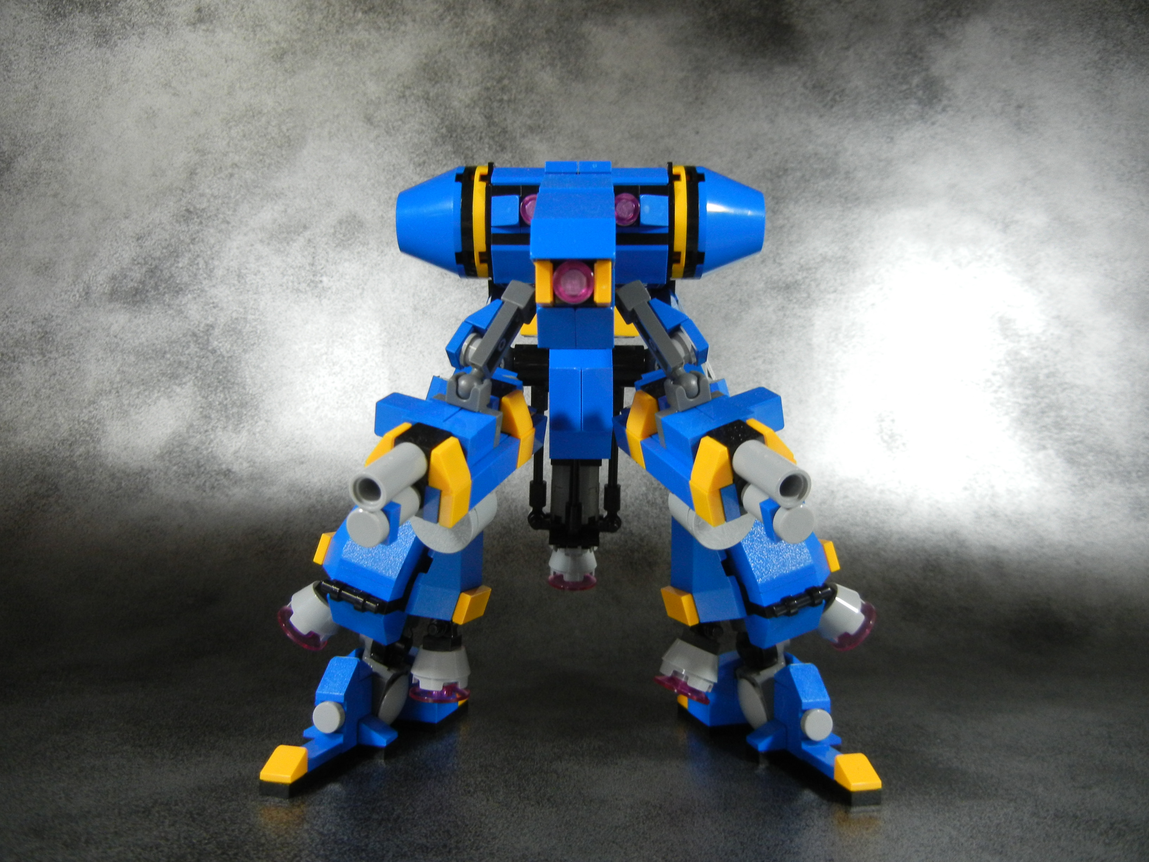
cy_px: 431
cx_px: 574
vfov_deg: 46.8
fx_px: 996
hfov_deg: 60.0
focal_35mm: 30
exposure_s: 1/53.8
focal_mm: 5.4
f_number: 3.5
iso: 400
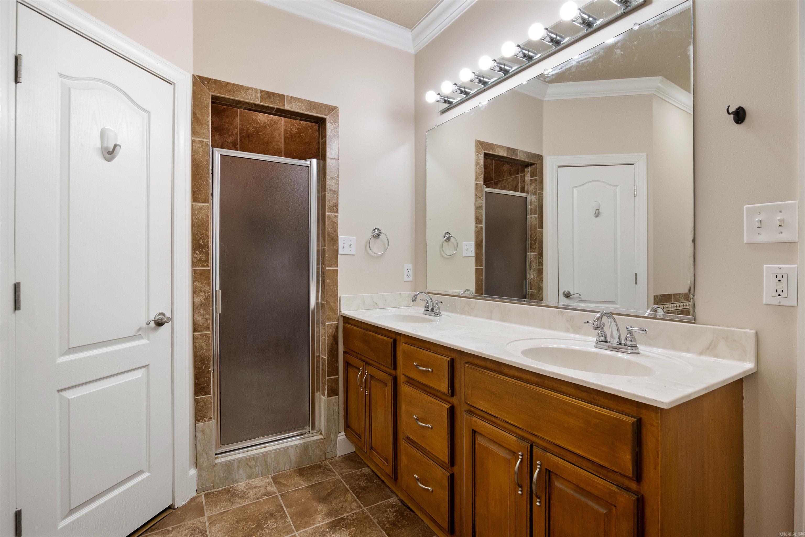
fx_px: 358
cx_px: 402
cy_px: 268
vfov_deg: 73.7
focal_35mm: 16
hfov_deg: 96.7
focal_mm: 16
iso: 1600
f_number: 6.3
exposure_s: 1/640
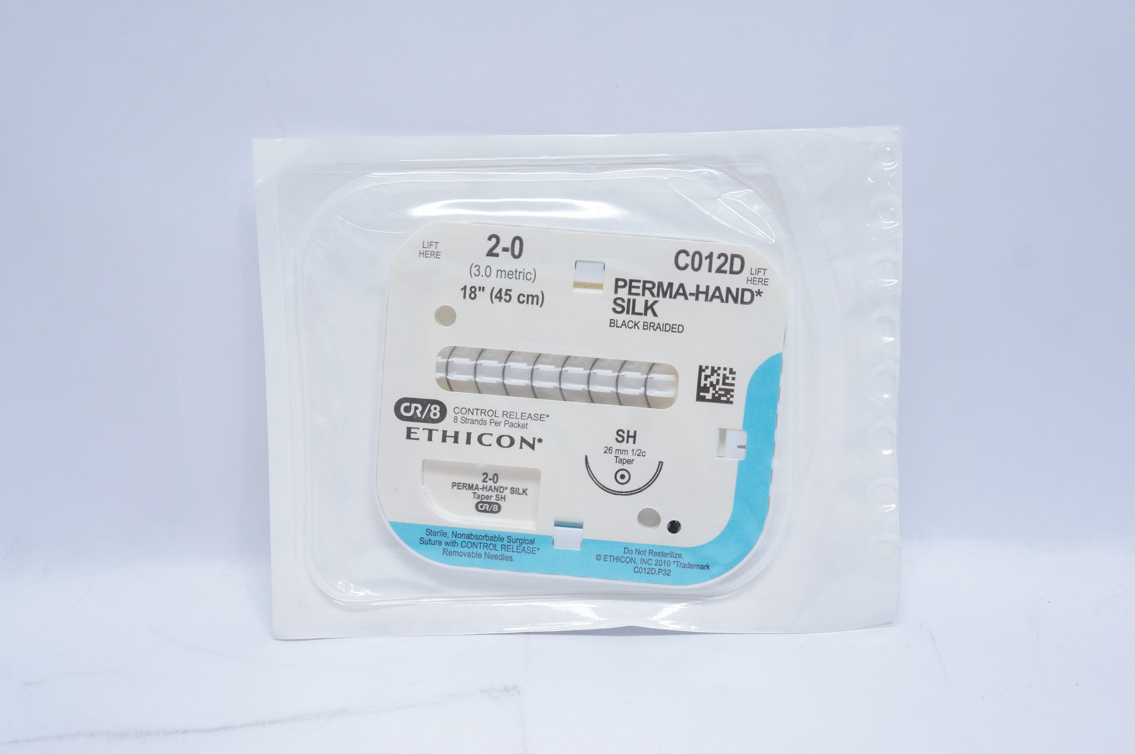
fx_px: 1228
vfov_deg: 34.1
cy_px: 377
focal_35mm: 39
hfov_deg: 49.6
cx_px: 568
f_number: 7.1
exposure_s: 1/50
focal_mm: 26
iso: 800
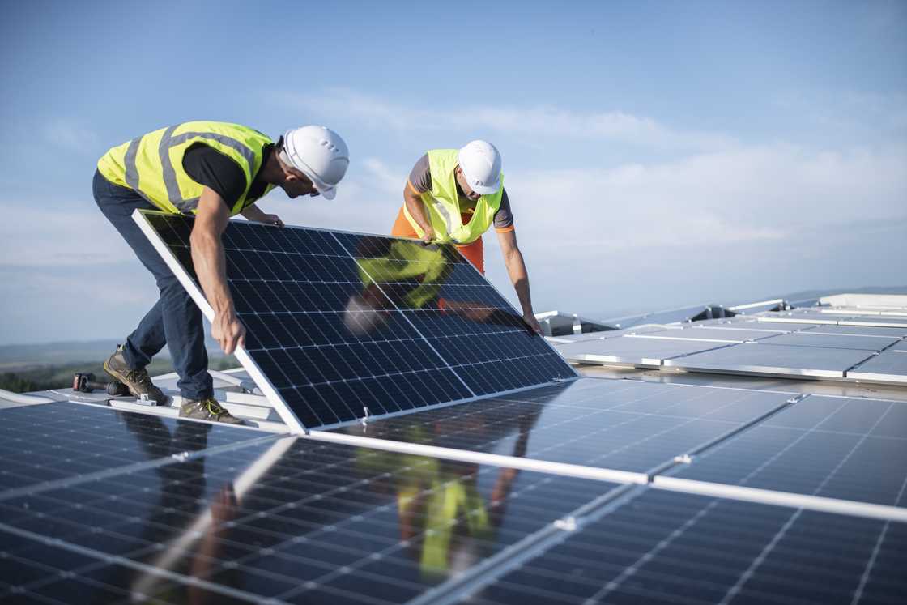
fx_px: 882
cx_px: 454
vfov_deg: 37.9
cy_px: 302
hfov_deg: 54.4
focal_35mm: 35
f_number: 1.4
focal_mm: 35
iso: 64
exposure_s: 1/3200
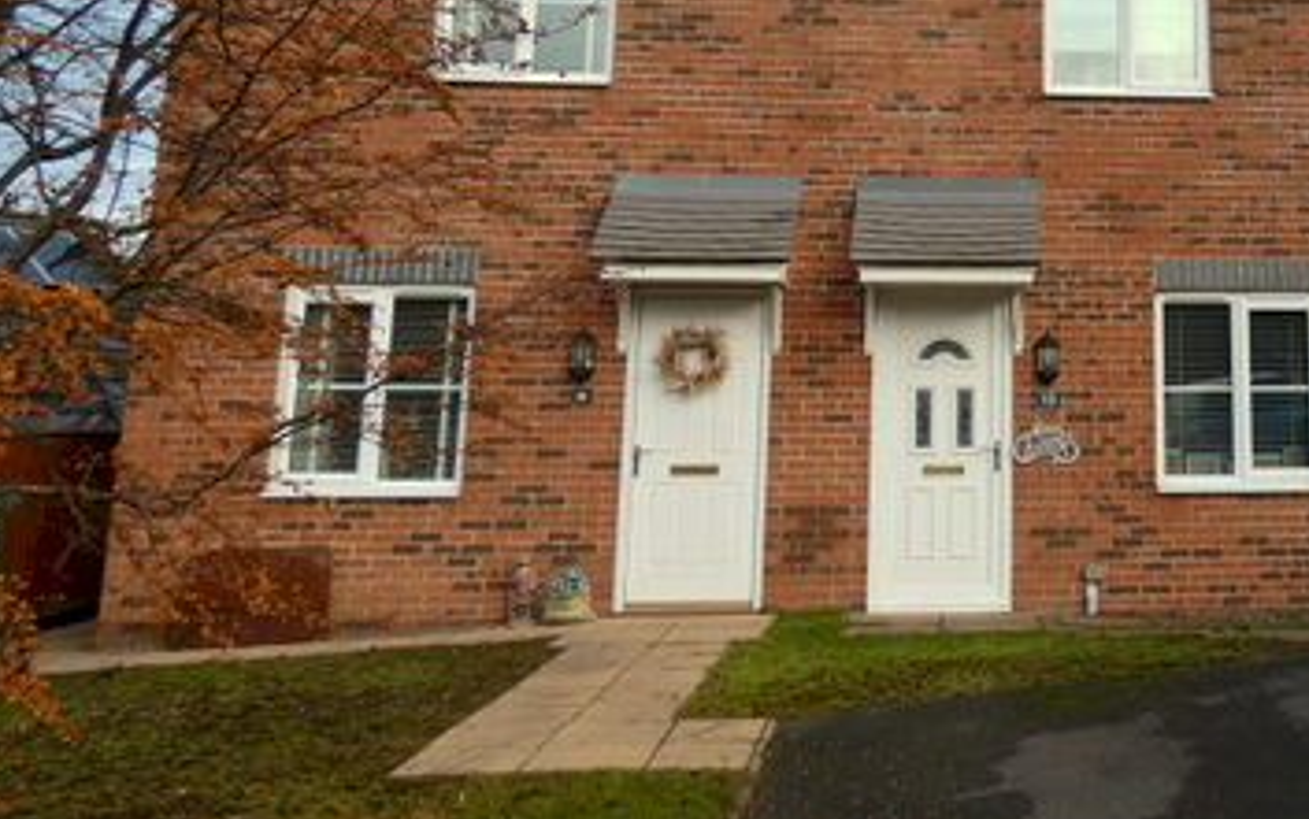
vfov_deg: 29.5
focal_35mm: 42
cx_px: 1098
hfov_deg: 44.2
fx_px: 1499
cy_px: 113
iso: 80
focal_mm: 3.6
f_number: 2.8
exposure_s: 1/400
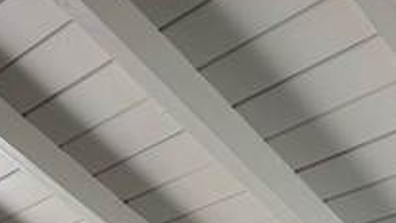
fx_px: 924
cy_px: 590
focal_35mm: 88
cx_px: 208
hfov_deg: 24.2
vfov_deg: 10.9
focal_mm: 5.96
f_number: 1.6
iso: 125
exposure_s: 1/94
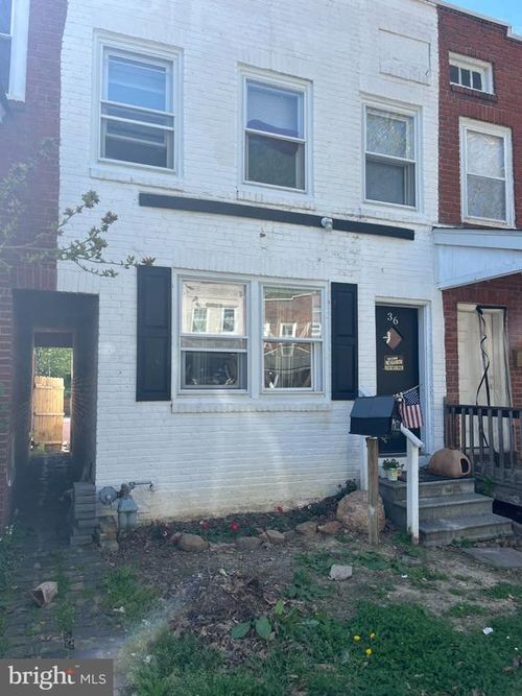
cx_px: 261
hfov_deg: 53.0
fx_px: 523
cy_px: 348
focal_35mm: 26
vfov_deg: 67.3
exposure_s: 1/1186
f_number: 1.6
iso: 50
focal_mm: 5.1
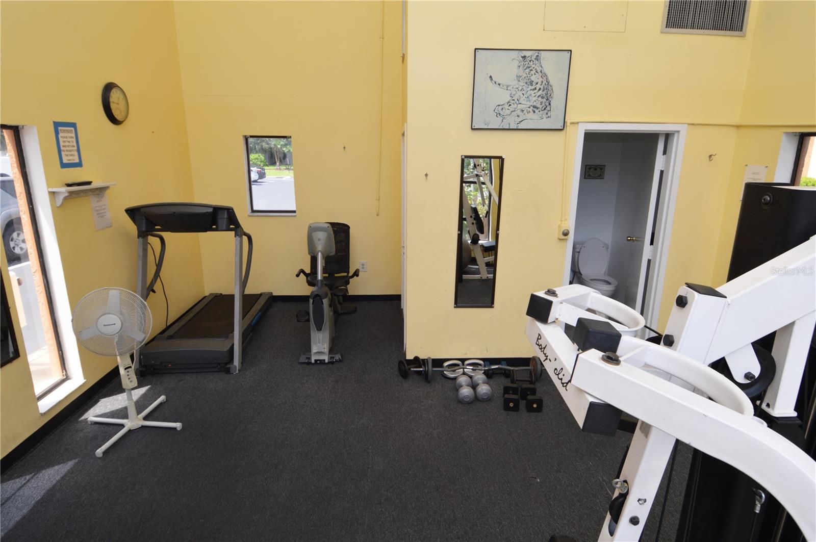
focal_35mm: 18
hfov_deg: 90.1
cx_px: 408
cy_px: 271
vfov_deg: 67.3
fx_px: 408
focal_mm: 12
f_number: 5.6
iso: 280
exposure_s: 1/125
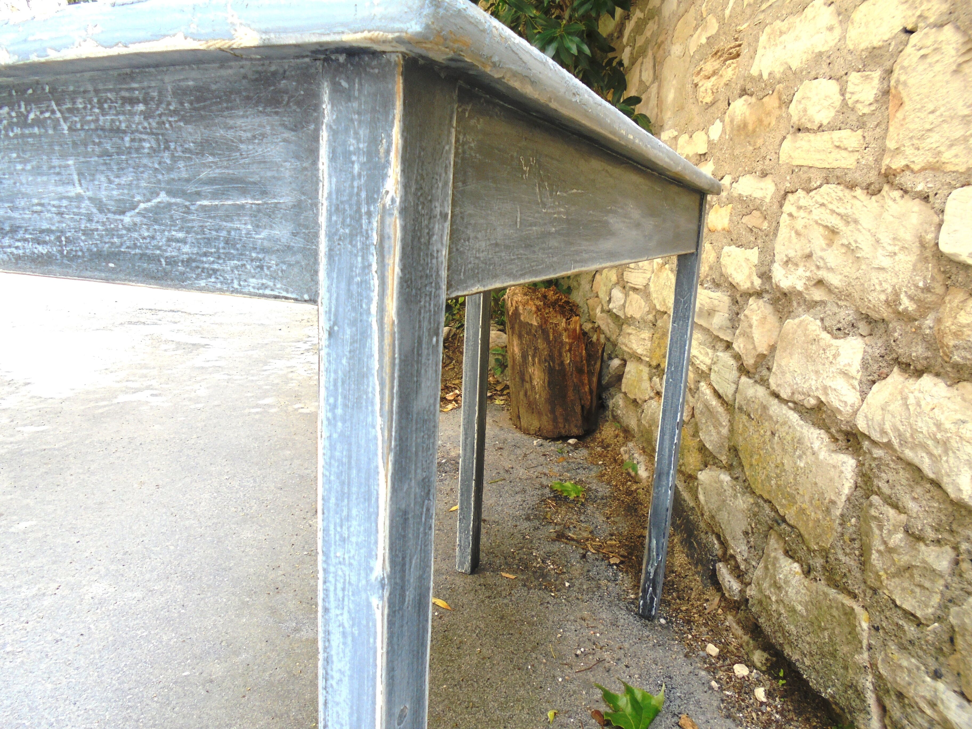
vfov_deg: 53.1
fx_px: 730
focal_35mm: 26
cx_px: 486
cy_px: 364
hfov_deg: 67.3
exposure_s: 1/80
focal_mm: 4.6
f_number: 3.5
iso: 100
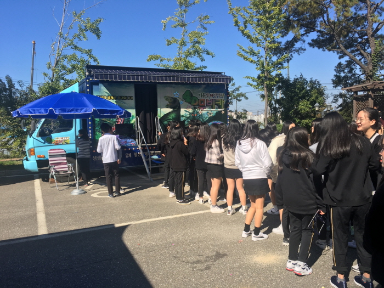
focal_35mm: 29
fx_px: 322
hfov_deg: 61.7
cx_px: 192
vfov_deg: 48.2
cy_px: 144
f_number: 2.2
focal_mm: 4.15
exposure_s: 1/1261
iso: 25
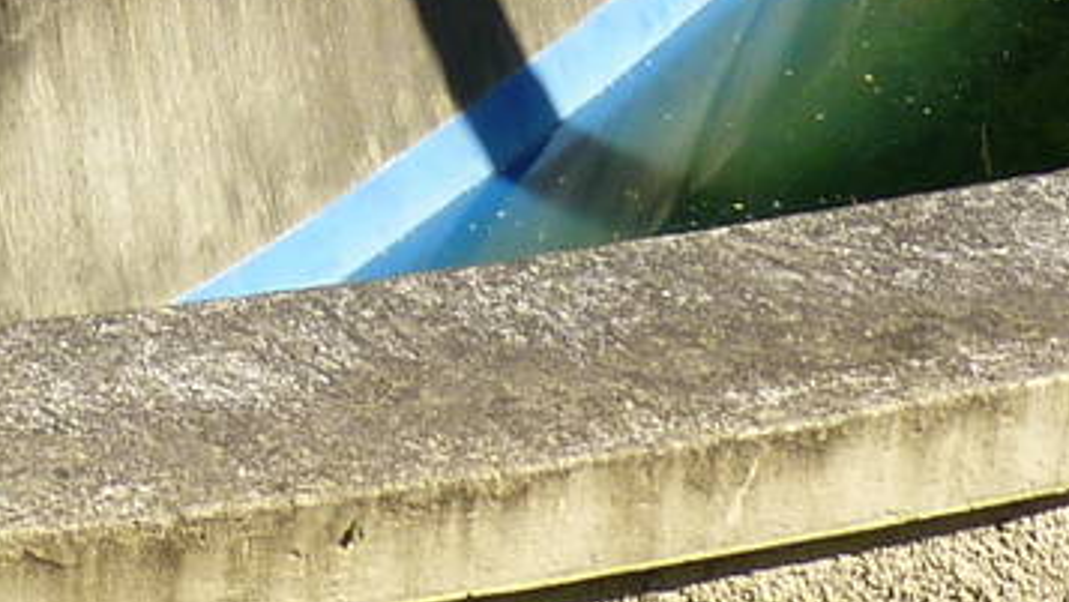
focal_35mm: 122
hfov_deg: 16.4
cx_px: -395
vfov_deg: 9.3
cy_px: -644
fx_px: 3459
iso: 80
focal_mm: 4.1
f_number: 4
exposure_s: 1/200
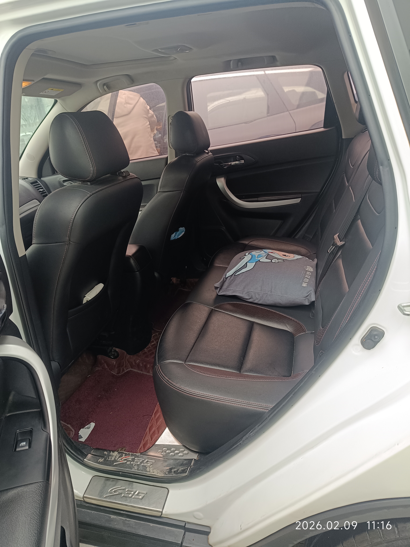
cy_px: 274
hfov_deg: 56.8
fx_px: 379
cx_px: 205
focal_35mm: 24
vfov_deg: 71.6
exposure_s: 1/101
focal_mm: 5.59
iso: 306
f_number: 1.88
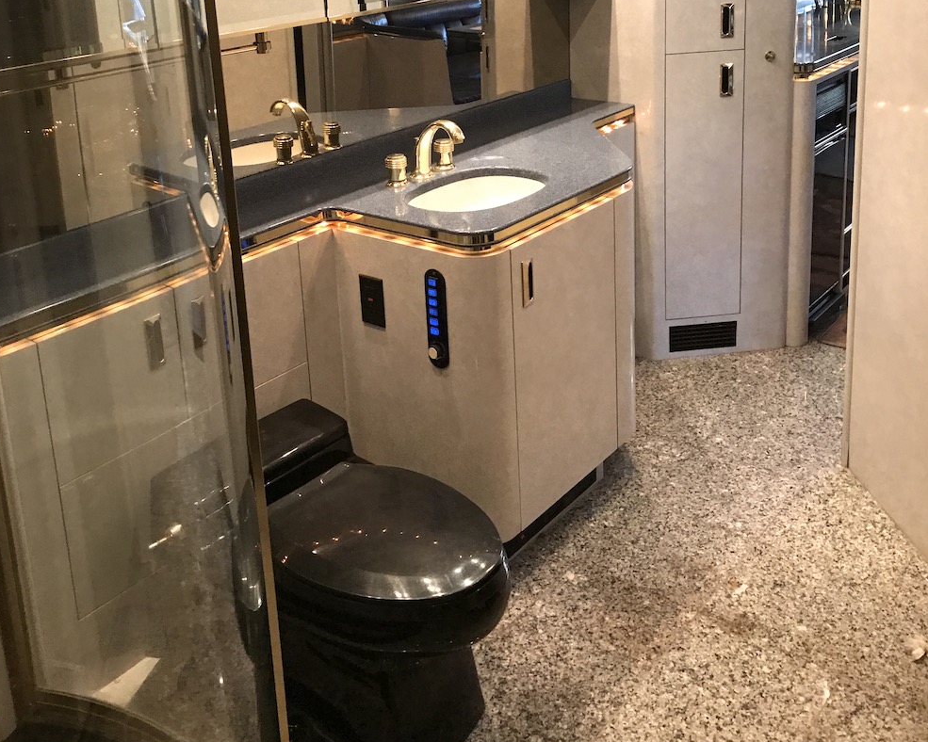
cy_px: 143
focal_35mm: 37
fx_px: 1016
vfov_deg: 38.5
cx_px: 459
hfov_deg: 49.1
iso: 100
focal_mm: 3.99
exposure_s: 1/6
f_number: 1.8
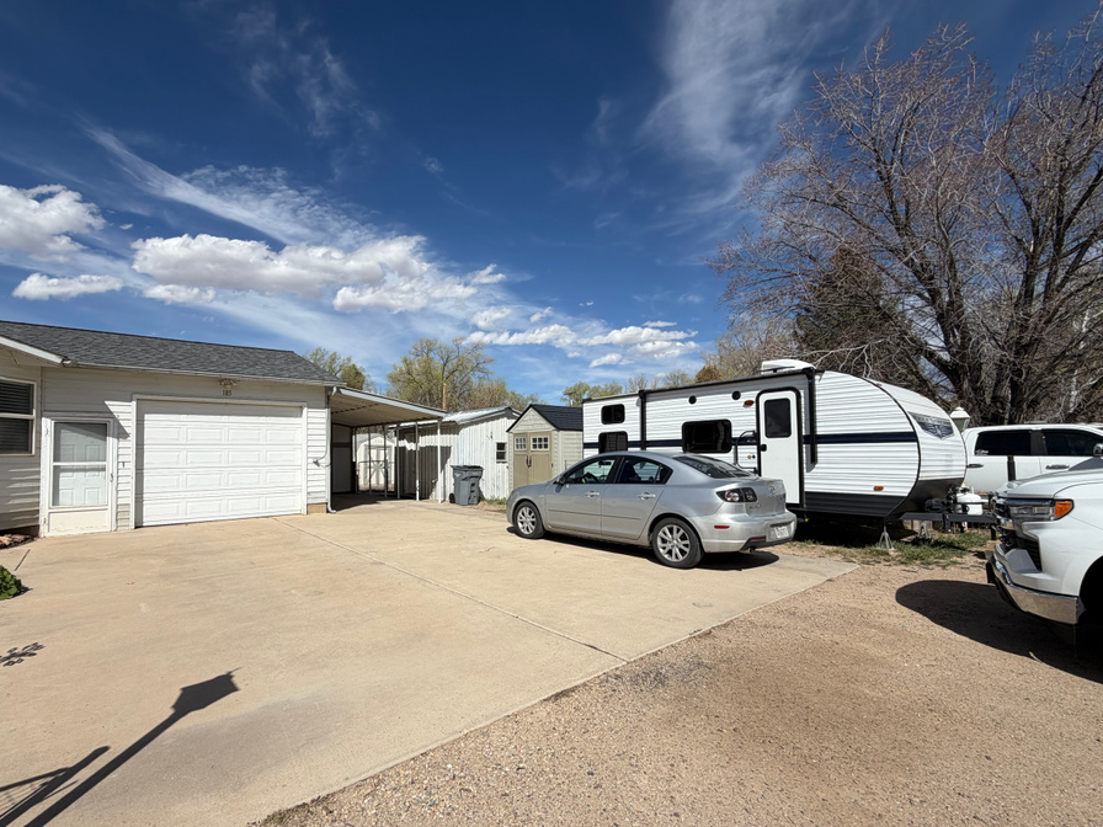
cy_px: 436
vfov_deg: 78.0
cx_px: 487
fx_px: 510
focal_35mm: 16
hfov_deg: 94.1
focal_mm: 2.22
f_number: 2.2
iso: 20
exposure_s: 1/1848
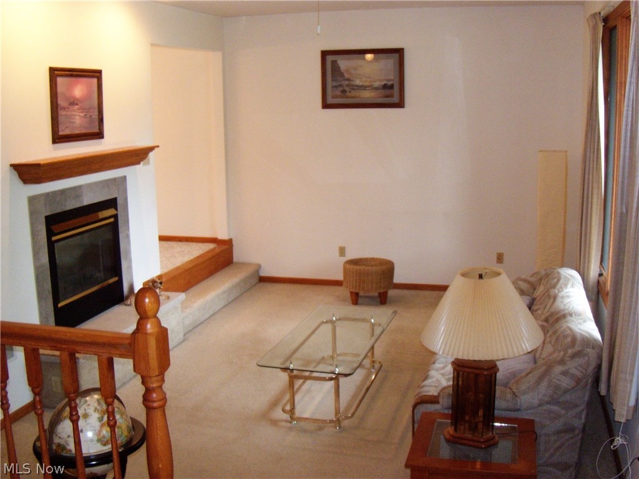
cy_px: 240
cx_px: 320
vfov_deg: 39.7
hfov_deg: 51.4
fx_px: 665
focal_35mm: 36
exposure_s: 1/30
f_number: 3.6
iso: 250
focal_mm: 6.4
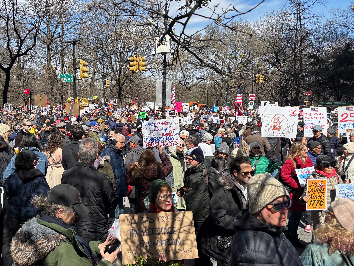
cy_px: 133
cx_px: 177
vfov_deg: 53.1
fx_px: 266
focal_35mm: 26
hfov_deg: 67.3
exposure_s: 1/2105
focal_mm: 5.96
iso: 50
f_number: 1.6
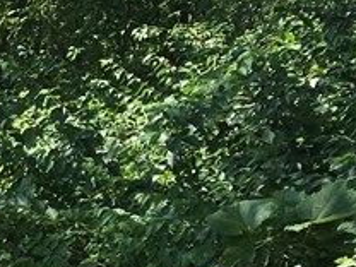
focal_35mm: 143
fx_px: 1471
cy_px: 231
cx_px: -378
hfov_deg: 12.1
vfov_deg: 10.3
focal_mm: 4.15
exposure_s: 1/754
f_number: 2.2
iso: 25
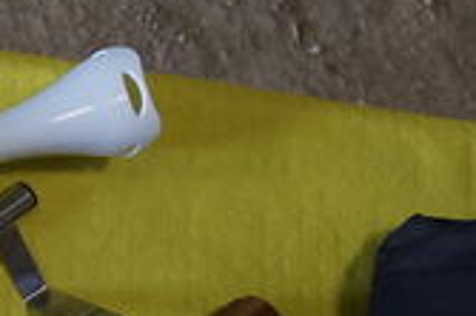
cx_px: -262
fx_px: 2497
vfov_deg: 7.0
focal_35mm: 189
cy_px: 655
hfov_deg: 10.5
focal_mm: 21
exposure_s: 1/160
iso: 1600
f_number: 4
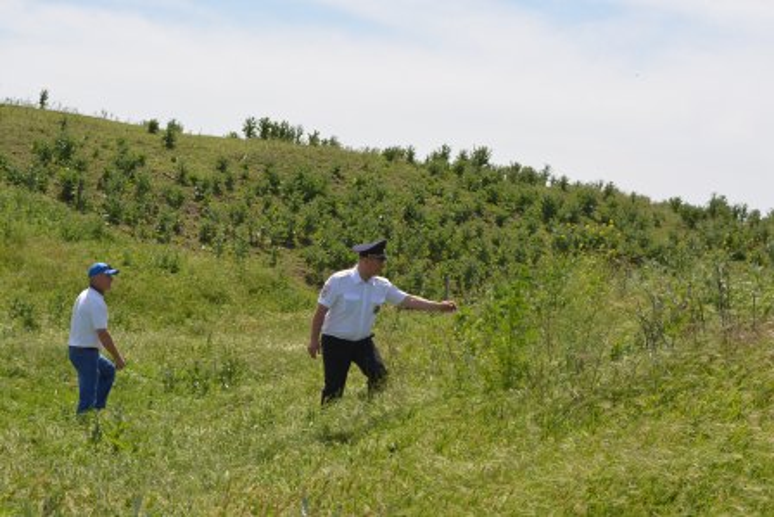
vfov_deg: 16.6
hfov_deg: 24.6
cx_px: 387
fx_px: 1774
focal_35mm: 82
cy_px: 258
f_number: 11
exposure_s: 1/200
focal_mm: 55
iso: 100
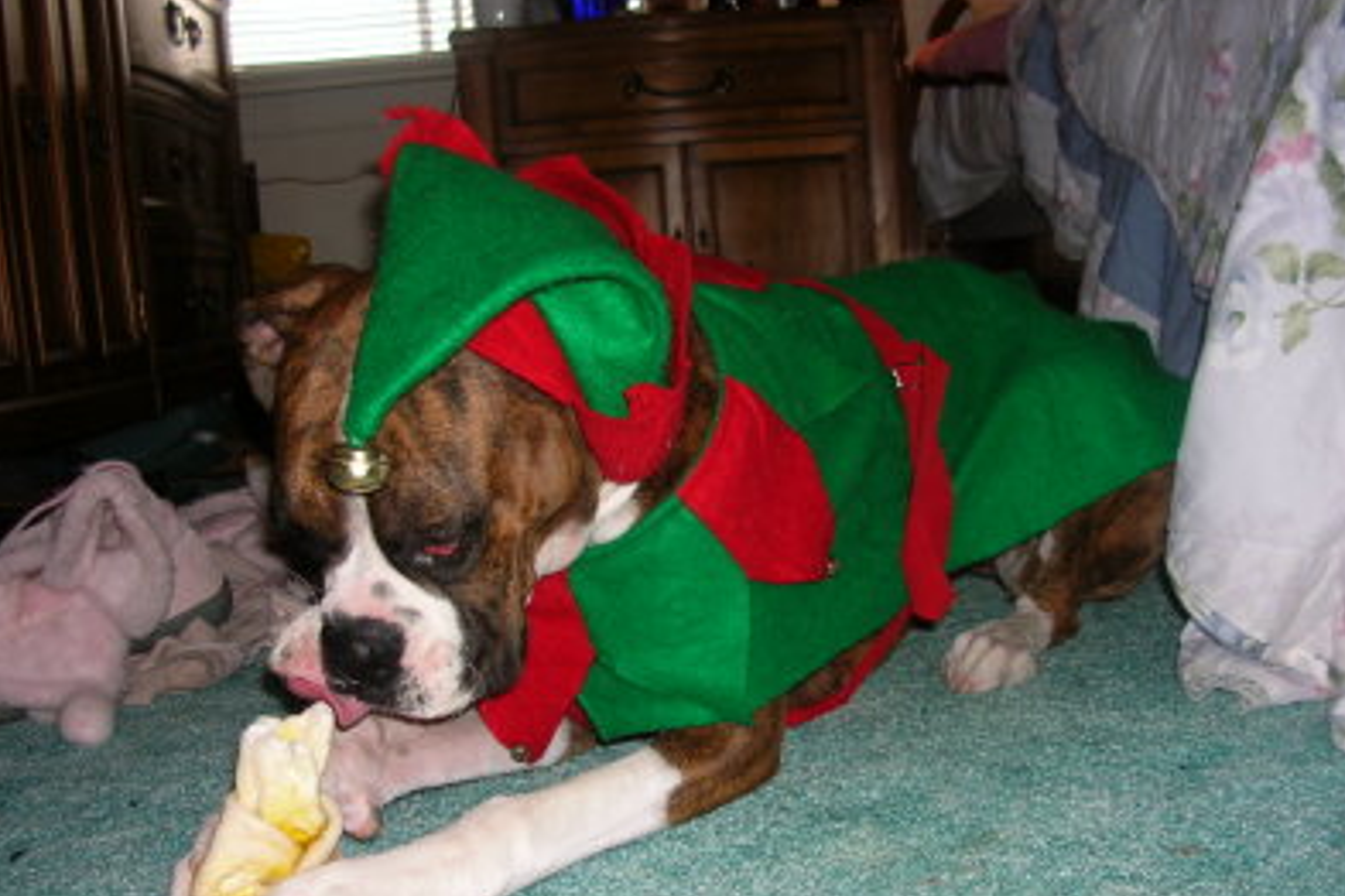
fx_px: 1494
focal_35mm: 40
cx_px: 726
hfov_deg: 48.4
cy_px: 535
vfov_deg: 33.3
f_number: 2.8
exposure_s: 1/60.1
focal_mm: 5.8
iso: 50
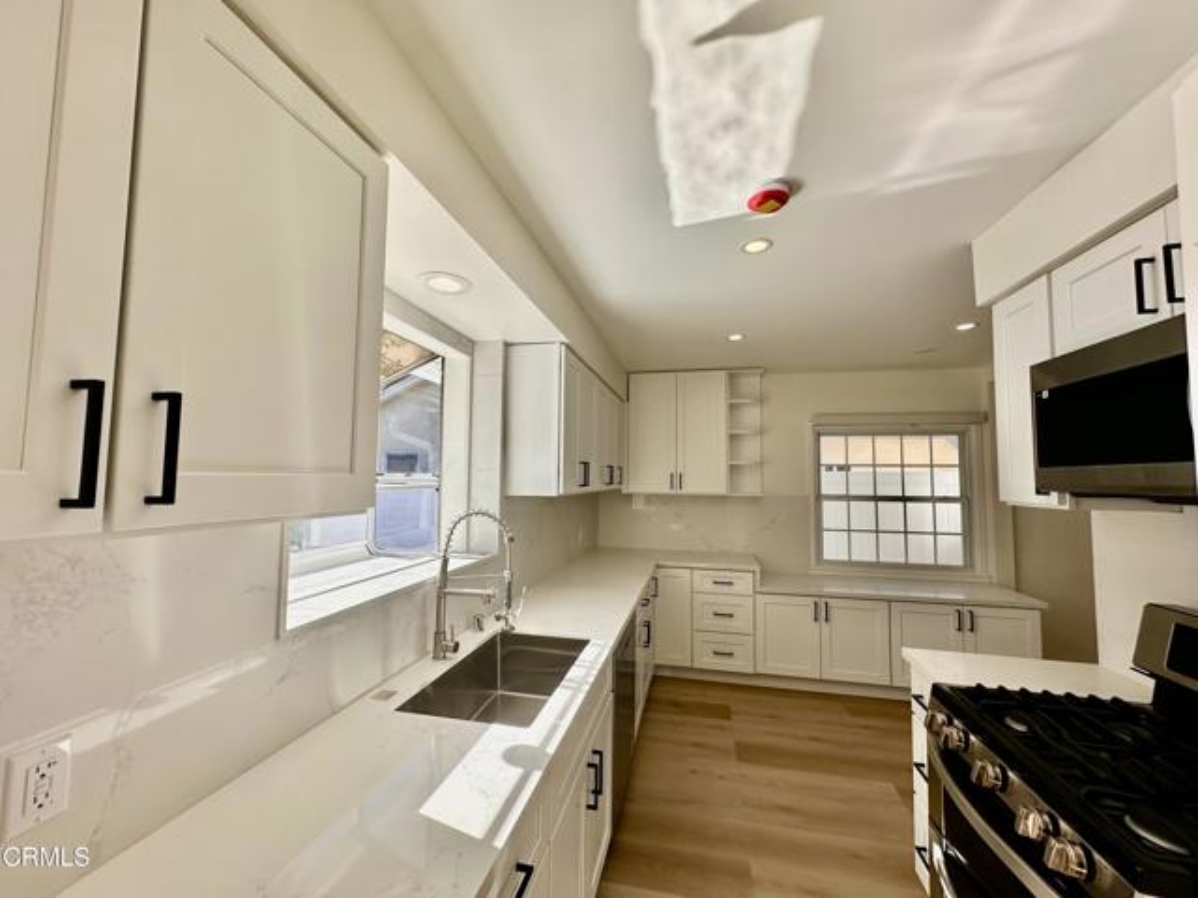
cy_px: 449
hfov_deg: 102.1
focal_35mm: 14
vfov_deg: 85.7
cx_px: 599
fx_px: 485
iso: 40
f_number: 2.2
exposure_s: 1/498
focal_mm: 2.22
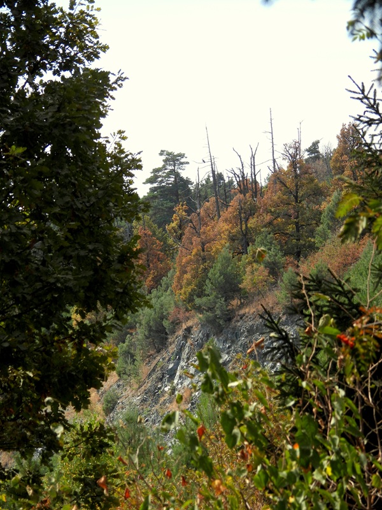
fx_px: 2943
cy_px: 255
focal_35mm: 200
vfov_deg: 9.9
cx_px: 191
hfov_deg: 7.4
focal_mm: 35.7
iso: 100
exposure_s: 1/640
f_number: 4.5
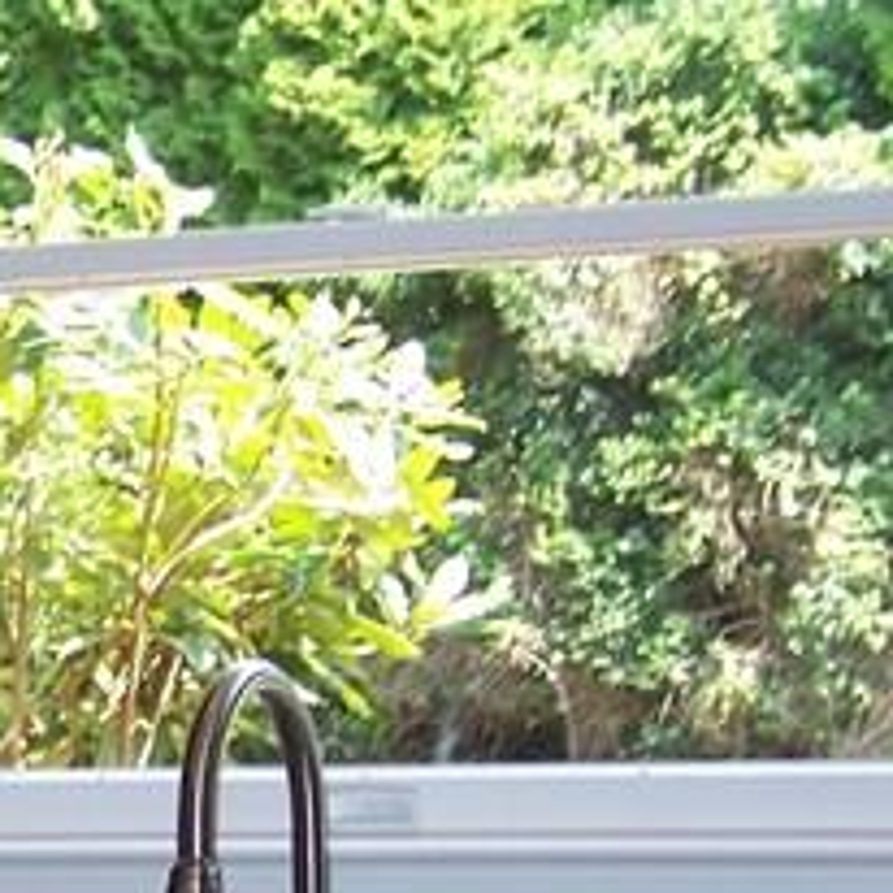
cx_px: -351
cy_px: 967
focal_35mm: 167
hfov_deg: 10.2
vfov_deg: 10.4
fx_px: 4874
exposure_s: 1/60
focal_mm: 6.3
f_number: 2.8
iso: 80
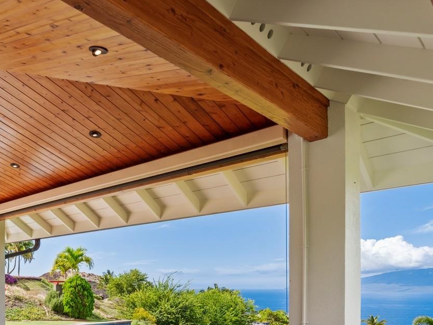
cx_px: 53
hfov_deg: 50.0
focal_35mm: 33
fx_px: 413
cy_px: 284
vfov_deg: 40.2
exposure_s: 1/160
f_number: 8
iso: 100
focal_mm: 16
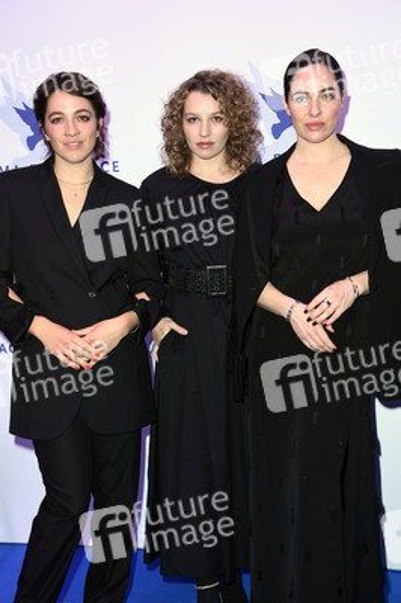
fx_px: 971
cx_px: 200
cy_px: 302
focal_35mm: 58
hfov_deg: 23.3
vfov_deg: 34.5
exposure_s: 1/250
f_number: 5.6
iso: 640
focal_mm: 58
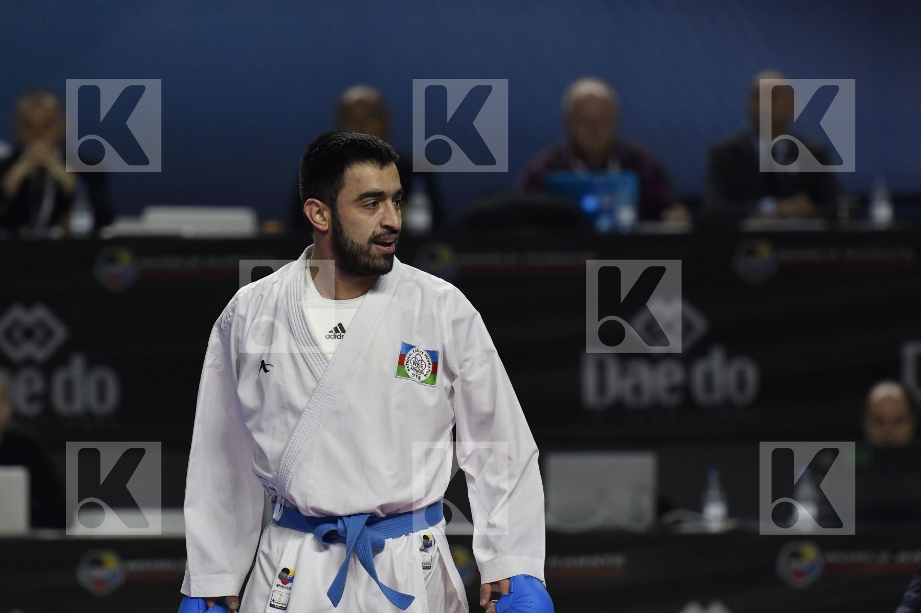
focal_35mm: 420
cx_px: 460
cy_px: 306
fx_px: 10739
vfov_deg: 3.3
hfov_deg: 4.9
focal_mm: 280
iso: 1250
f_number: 4
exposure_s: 1/800
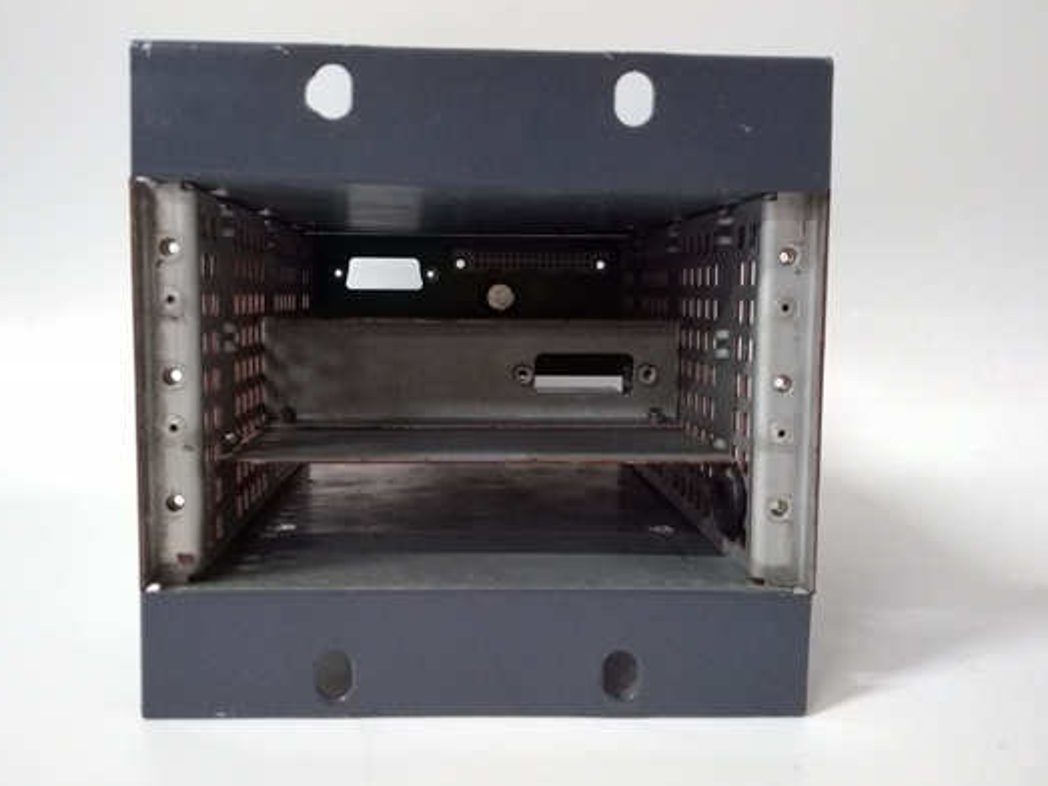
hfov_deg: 58.3
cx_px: 481
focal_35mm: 31
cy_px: 383
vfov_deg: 45.4
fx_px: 938
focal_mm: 3.79
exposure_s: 1/33
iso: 805
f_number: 2
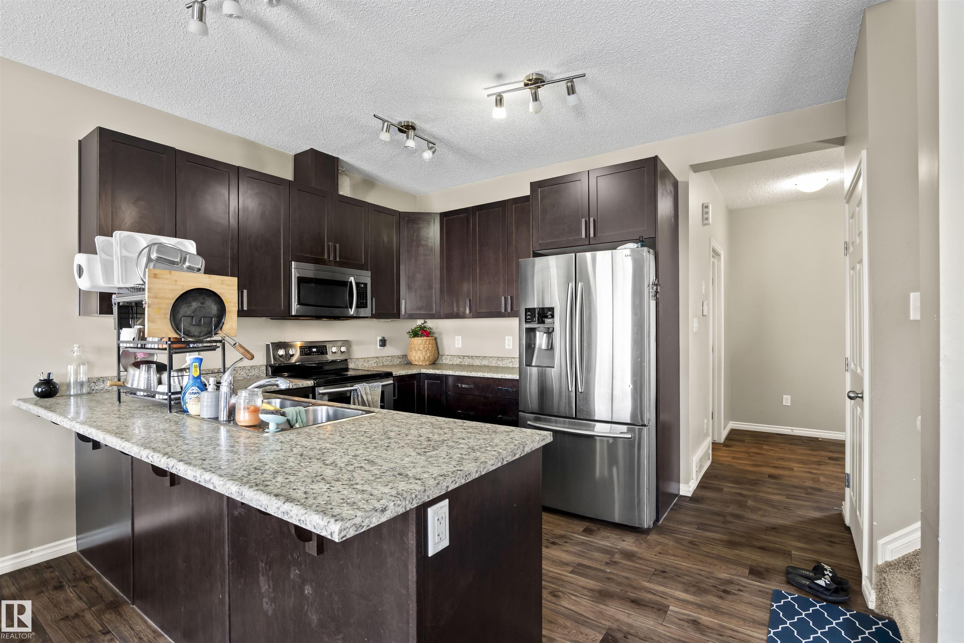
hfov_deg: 96.7
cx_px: 482
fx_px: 428
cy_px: 322
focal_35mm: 16
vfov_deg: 73.7
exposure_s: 1/1.67
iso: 500
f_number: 8
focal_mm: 16
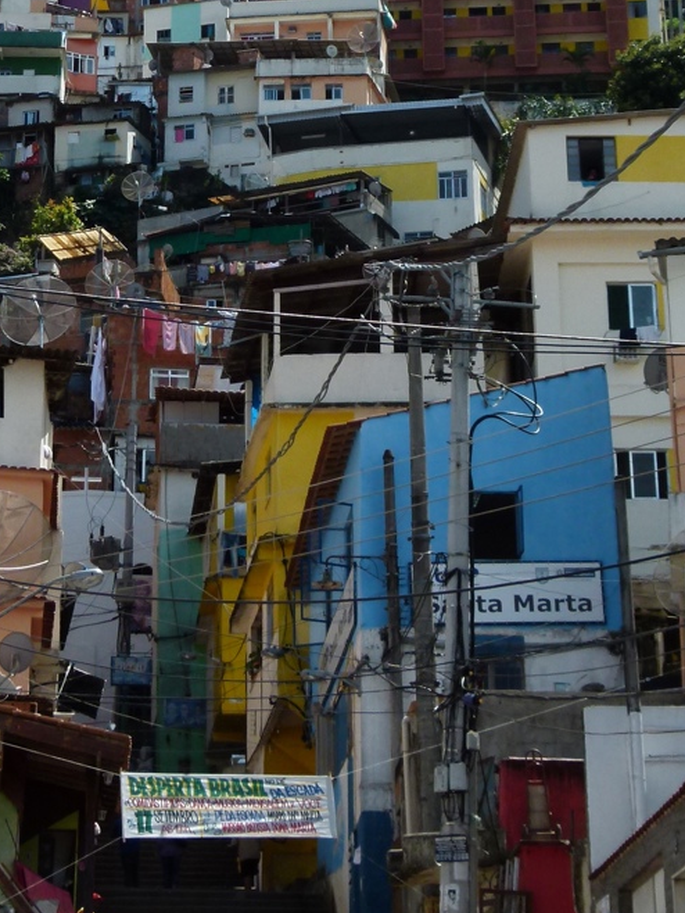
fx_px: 2953
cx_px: 226
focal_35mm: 112
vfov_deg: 17.3
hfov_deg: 13.2
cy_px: 121
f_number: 4
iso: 100
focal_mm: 9.7
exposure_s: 1/800
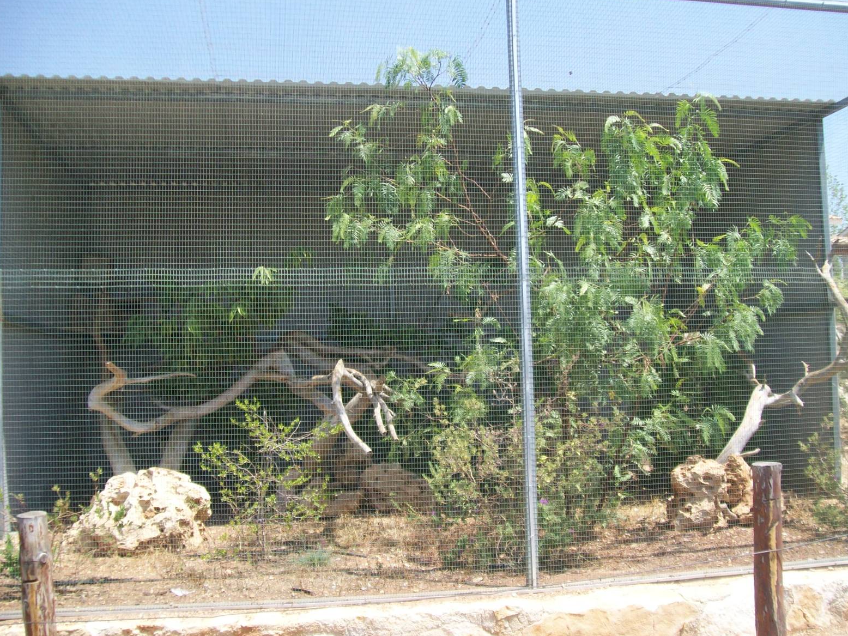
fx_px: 906
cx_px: 432
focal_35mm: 37
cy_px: 313
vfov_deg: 38.7
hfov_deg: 50.1
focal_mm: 6
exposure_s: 1/613
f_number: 2.7
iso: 80
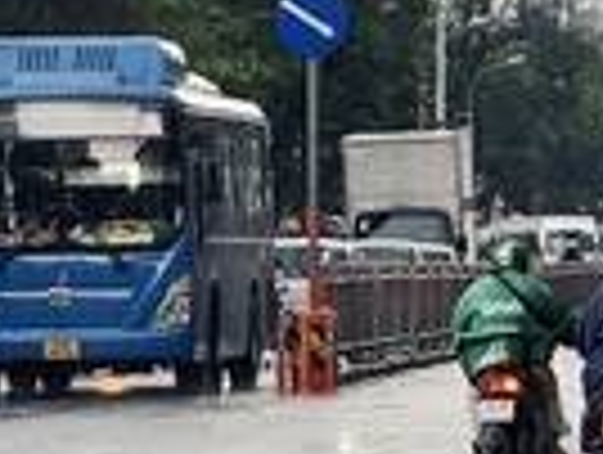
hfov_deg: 3.5
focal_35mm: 572
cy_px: -81
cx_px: -22
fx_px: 9982
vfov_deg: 2.6
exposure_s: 1/120
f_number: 2.8
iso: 50
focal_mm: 15.66
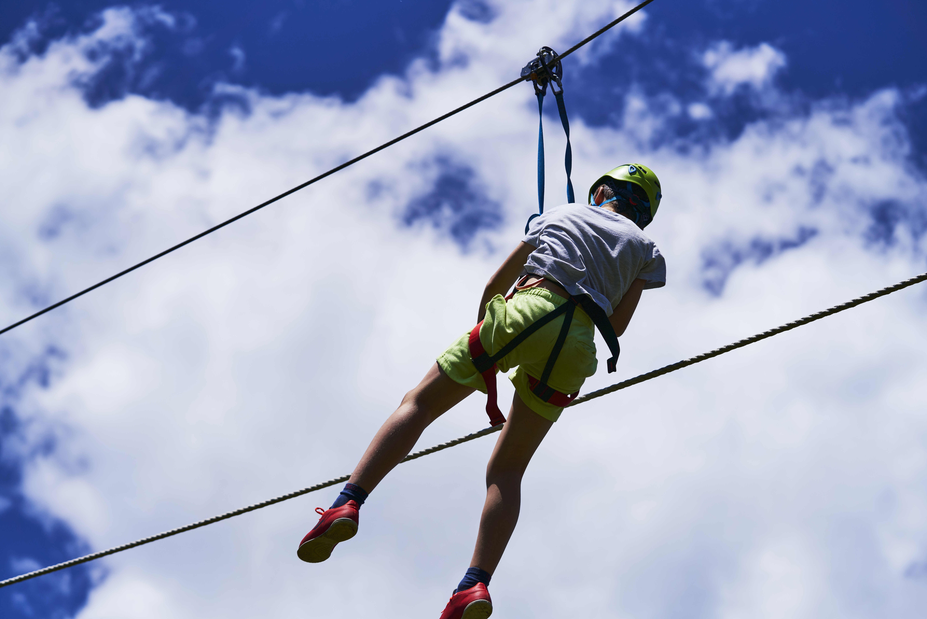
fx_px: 2318
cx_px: 464
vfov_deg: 15.2
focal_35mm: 90
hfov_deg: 22.6
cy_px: 310
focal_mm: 90
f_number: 4
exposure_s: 1/3200
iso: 100
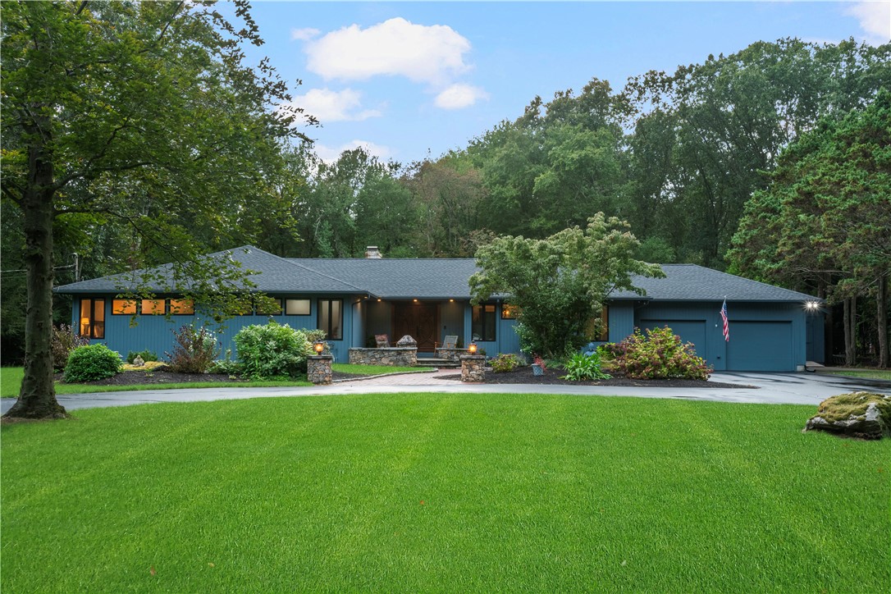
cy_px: 297
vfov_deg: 36.9
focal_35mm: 36
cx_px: 446
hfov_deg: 53.1
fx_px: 891
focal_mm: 24
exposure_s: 1/4
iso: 400
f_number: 14
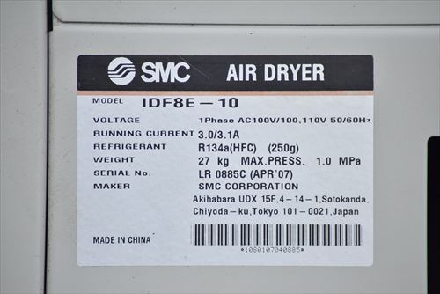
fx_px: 4953
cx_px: 220
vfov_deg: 3.4
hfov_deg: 5.1
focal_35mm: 405
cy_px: 147
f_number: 6.3
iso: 1250
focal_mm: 270
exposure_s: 1/1000
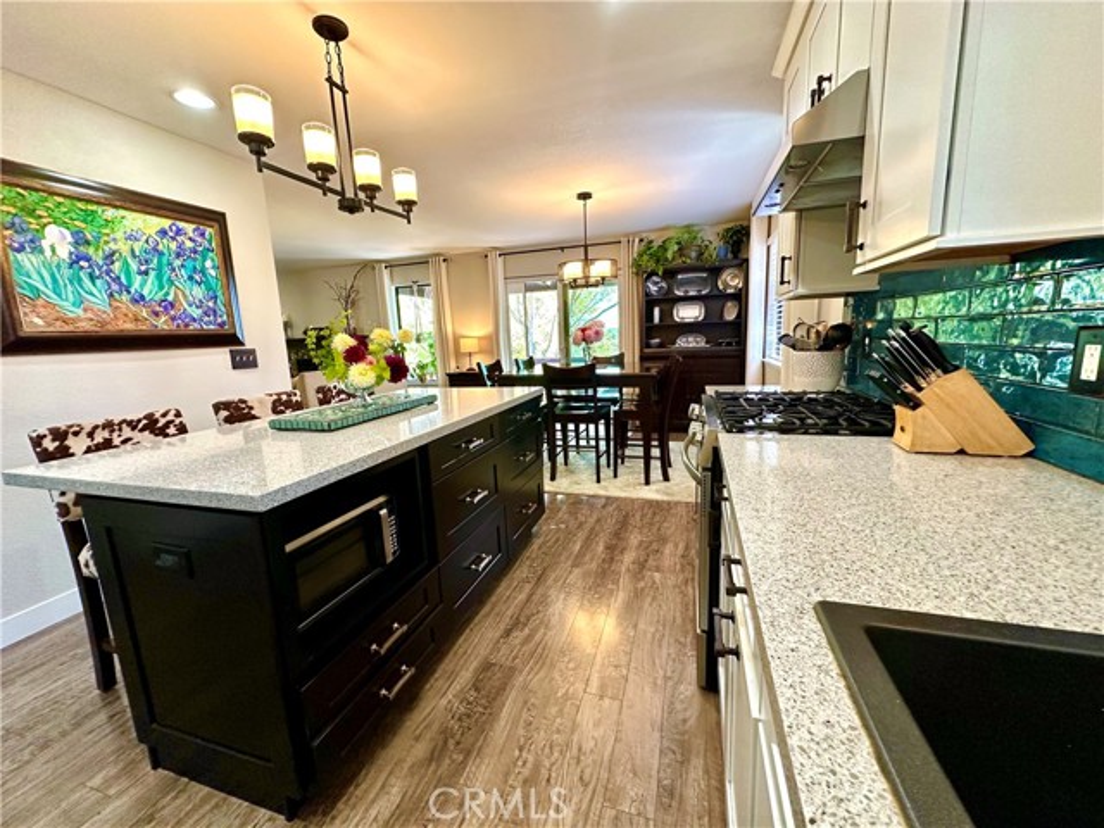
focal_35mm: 14
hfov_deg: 102.1
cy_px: 414
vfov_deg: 85.7
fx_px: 446
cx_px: 552
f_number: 2.2
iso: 250
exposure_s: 1/120
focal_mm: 2.22
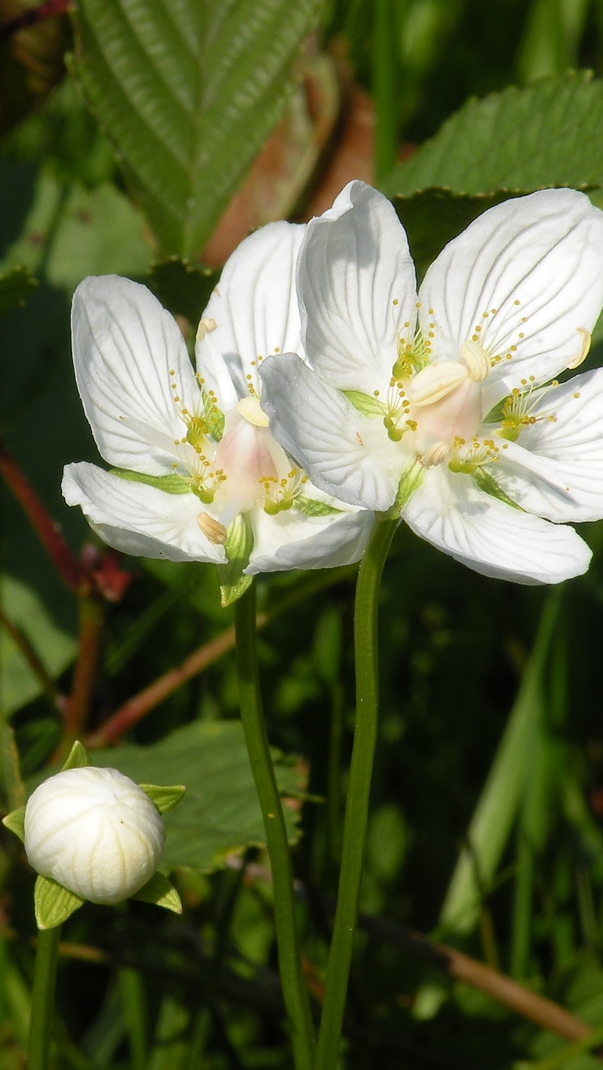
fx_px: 3438
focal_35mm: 121
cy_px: 531
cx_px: 350
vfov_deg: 17.7
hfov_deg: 10.0
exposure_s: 1/270
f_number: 8
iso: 64
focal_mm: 19.4
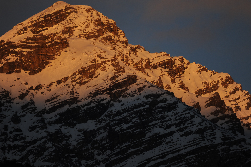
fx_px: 3135
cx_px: 121
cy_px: 74
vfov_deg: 3.1
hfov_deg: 4.6
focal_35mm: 450
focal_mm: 400
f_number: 5.6
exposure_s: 1/1600
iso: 500
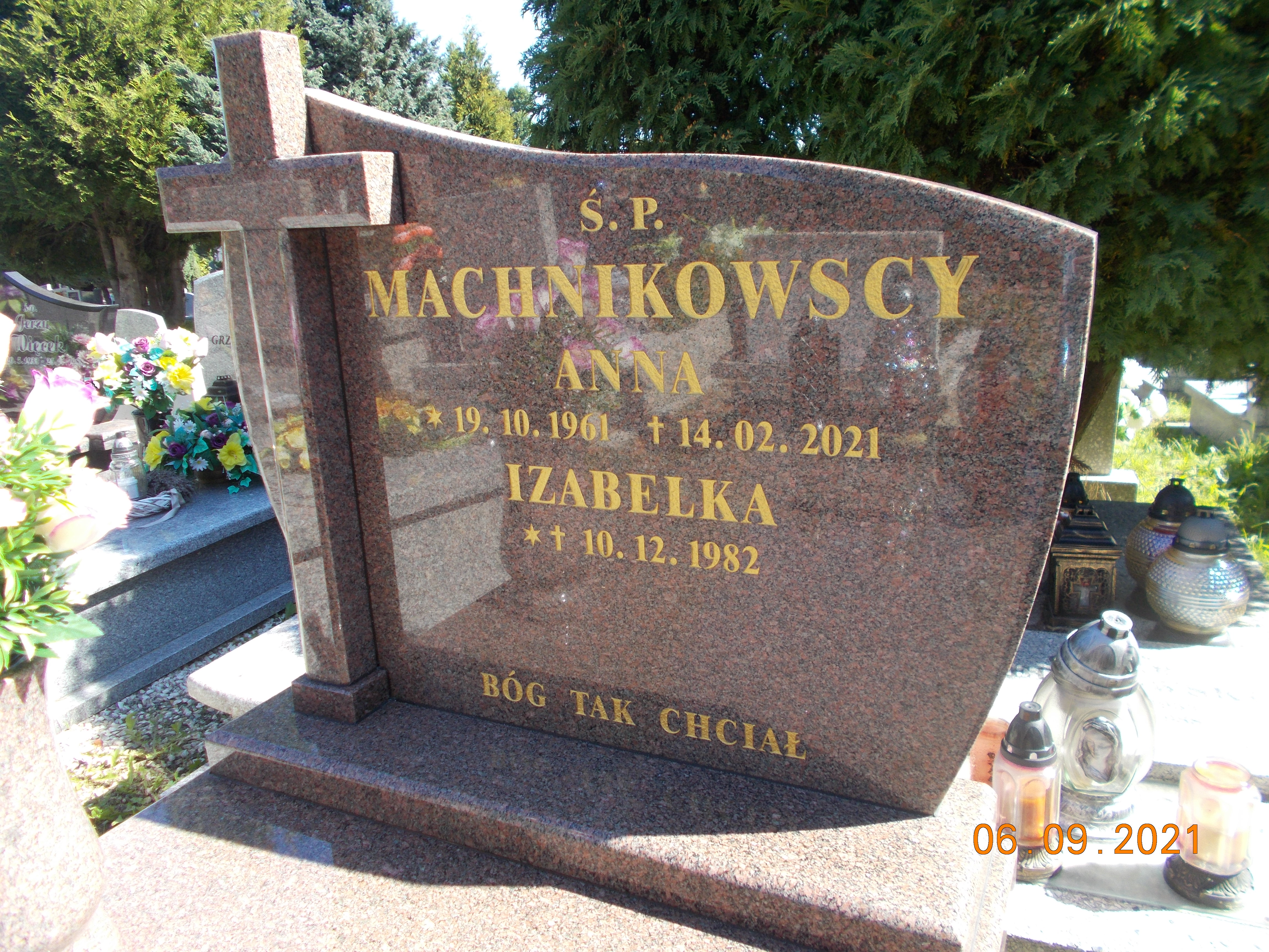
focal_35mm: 26
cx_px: 634
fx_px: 953
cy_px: 476
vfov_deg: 53.1
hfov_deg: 67.3
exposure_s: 1/200
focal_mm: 4.6
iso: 80
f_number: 3.2
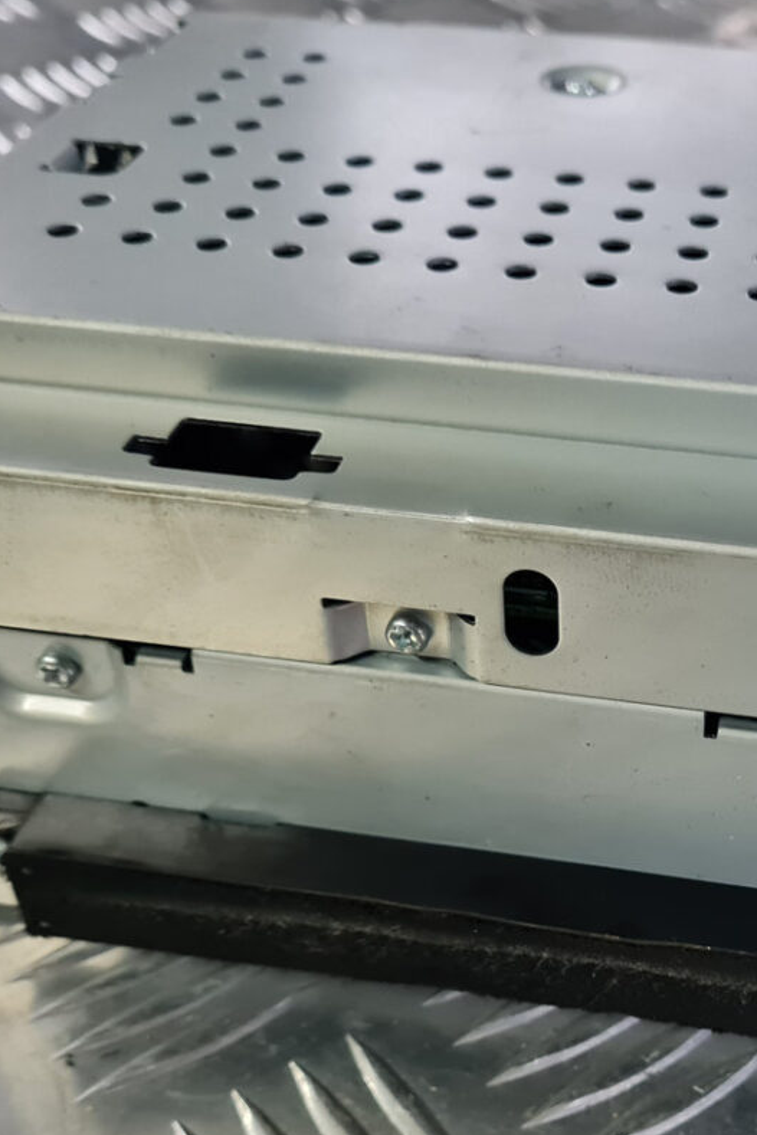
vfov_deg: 40.7
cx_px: 590
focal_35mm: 48
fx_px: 1514
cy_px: 735
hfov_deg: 27.6
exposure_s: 1/50
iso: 640
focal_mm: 5.4
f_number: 1.8
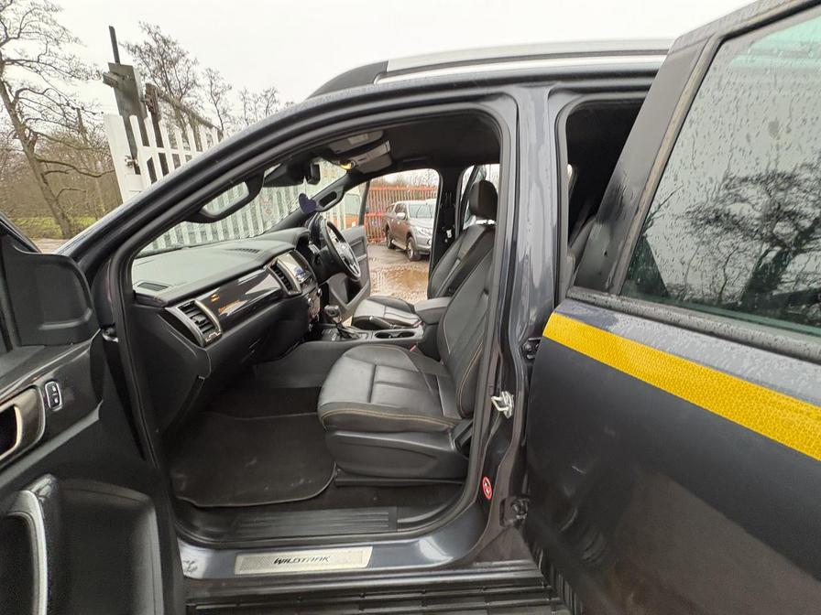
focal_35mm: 14
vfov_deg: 85.7
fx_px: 332
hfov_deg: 102.1
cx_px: 410
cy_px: 308
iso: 320
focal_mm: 2.22
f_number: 2.2
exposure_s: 1/60
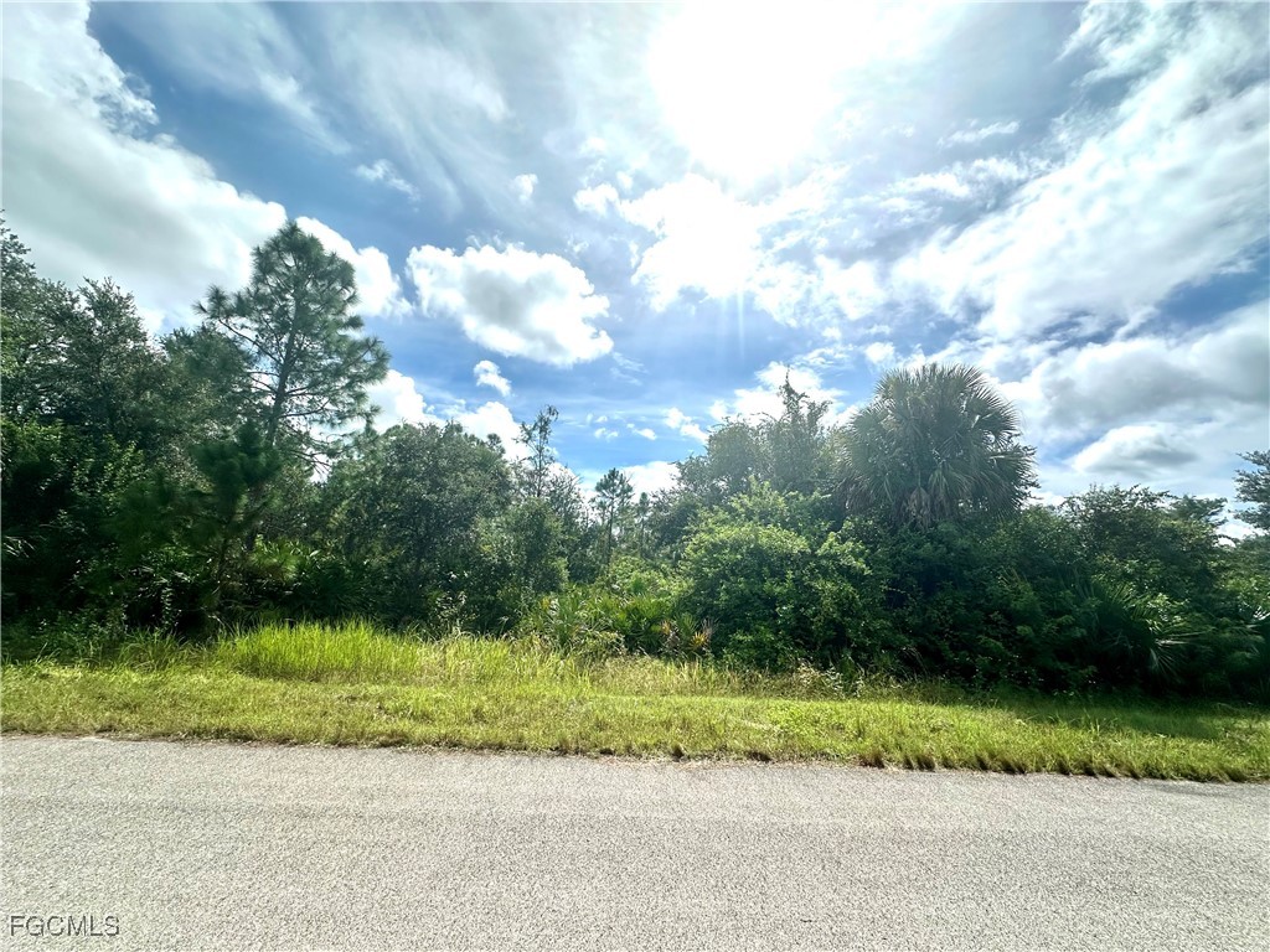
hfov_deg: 102.1
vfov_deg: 85.7
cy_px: 476
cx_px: 635
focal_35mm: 14
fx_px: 514
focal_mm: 2.22
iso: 50
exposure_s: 1/6897
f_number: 2.2
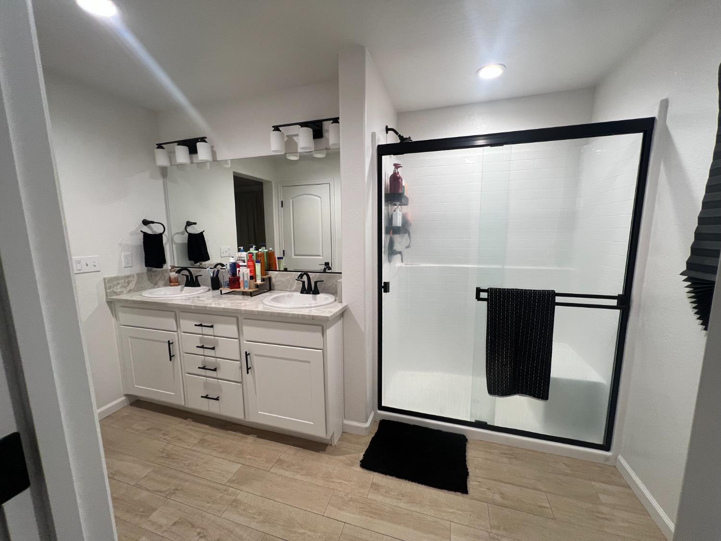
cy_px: 270
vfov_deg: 89.9
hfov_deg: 106.2
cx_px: 360
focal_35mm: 13
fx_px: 271
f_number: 1.8
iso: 125
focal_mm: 1.57
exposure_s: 1/60
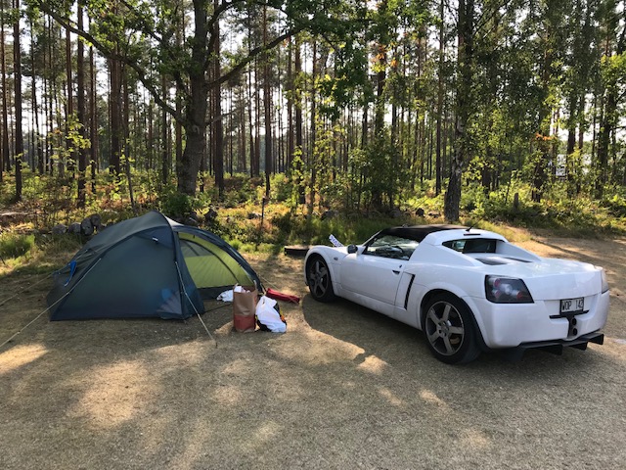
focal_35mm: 28
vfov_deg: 49.7
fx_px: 506
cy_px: 235
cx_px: 313
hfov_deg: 63.4
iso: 20
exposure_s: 1/476
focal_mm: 3.99
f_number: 1.8
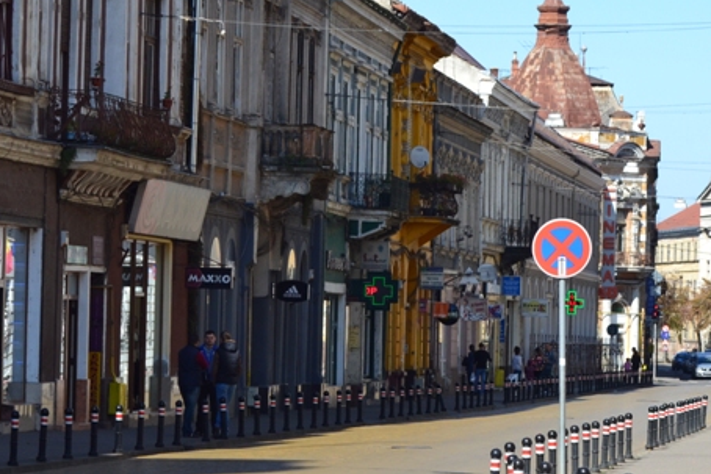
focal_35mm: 185
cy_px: 131
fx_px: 3655
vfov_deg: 7.4
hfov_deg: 11.1
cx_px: 298
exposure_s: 1/320
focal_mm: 70
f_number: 11
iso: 400
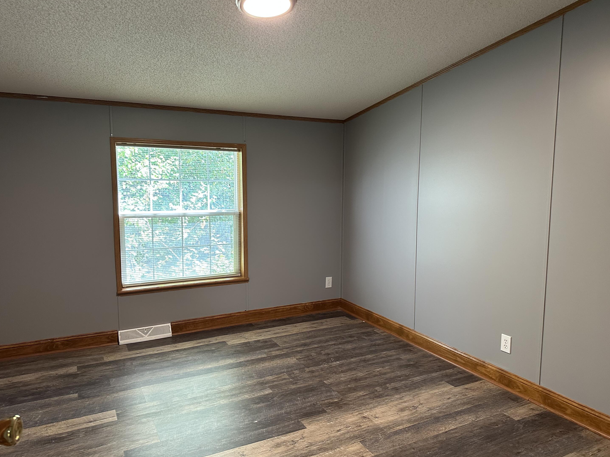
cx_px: 301
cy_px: 229
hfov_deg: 69.4
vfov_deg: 54.9
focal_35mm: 25
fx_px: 441
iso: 250
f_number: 1.78
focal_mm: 6.86
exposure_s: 1/60
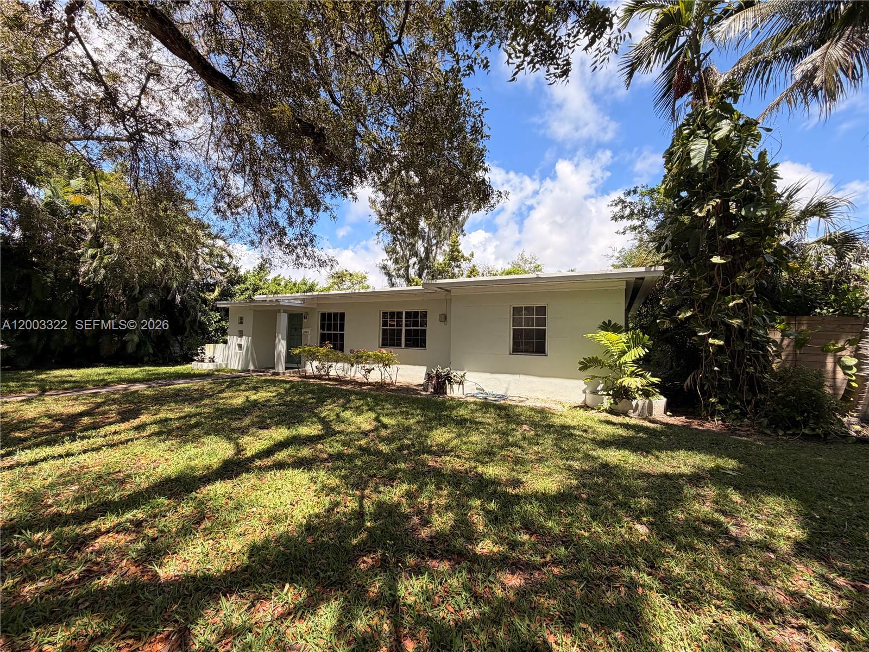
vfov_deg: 85.7
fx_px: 351
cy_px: 326
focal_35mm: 14
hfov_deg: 102.1
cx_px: 434
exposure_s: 1/602
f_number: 2.2
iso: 40
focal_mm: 2.22
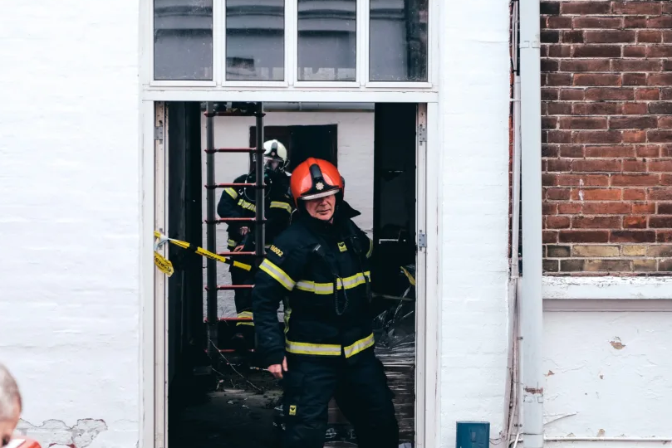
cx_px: 276
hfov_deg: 19.4
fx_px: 1961
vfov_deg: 13.0
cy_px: 258
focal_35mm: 105
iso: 200
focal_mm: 55
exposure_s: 1/125
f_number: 4
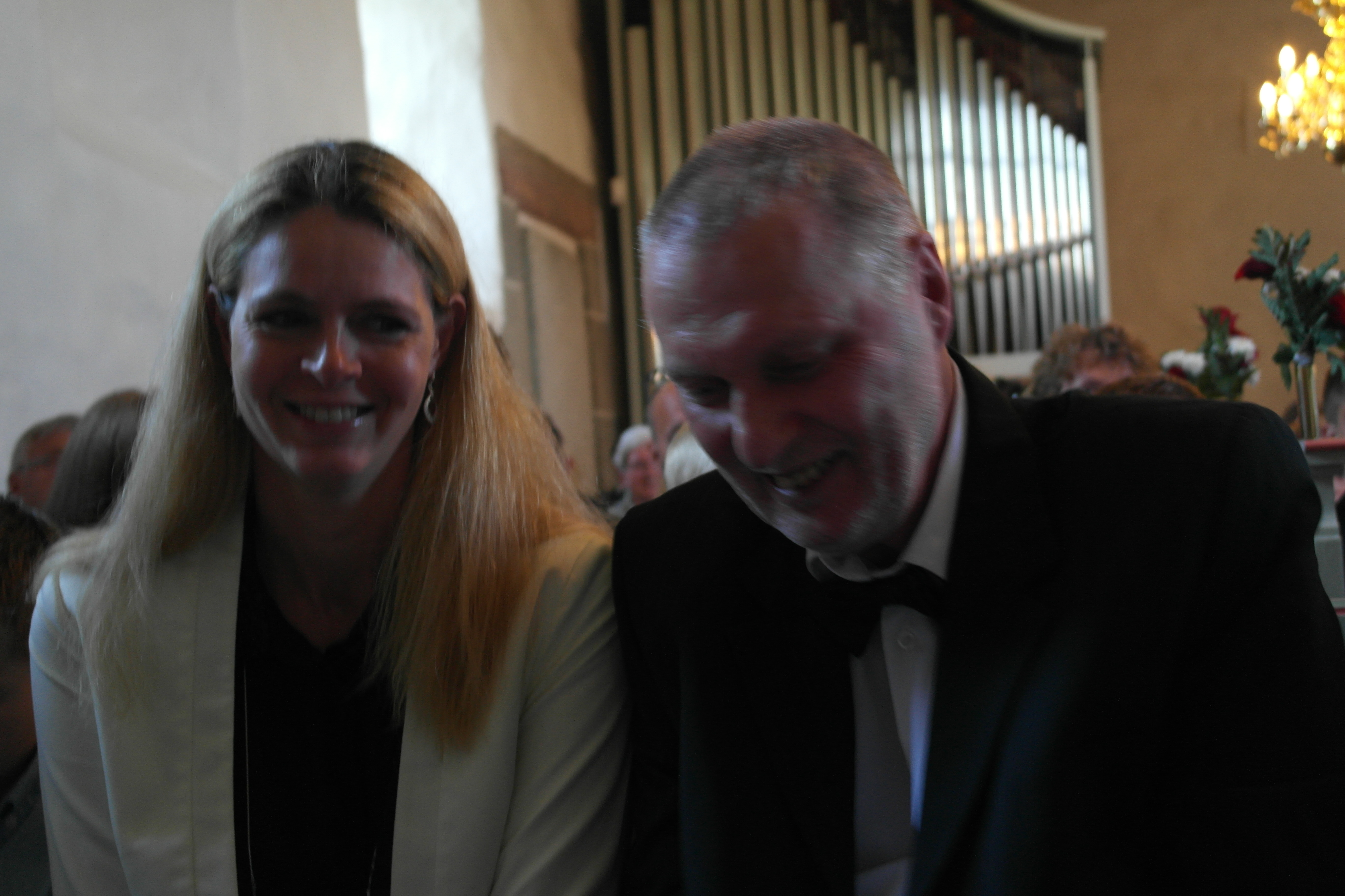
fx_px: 1718
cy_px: 448
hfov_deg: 42.7
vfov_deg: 29.2
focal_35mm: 46
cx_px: 672
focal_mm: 30
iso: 800
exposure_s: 1/25
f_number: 4.5
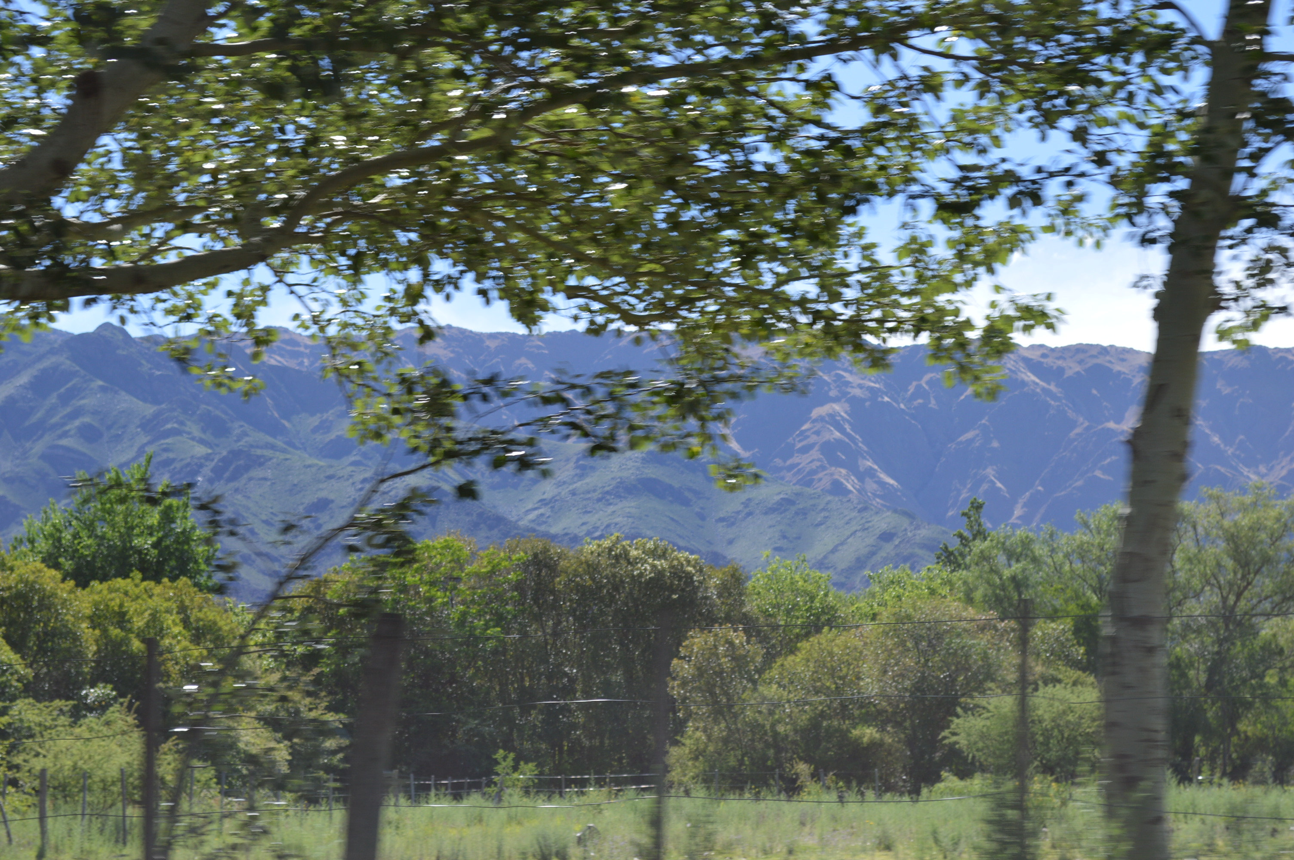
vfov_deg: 16.5
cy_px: 430
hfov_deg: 24.6
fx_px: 2963
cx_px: 647
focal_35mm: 82
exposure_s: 1/200
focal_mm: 55
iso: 100
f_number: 7.1
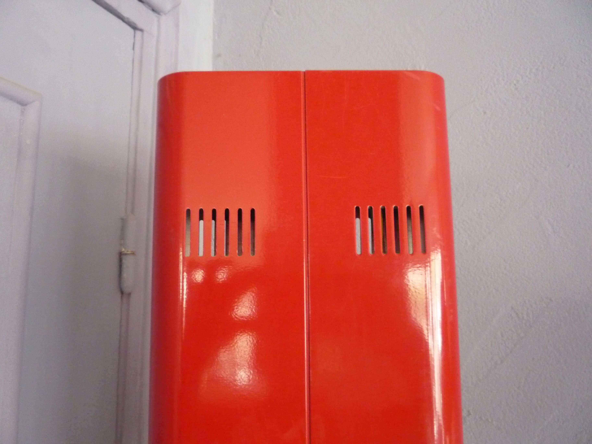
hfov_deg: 60.0
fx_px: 513
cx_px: 296
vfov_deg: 46.8
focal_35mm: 30
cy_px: 222
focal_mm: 5.2
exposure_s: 1/13
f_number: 3.3
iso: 800
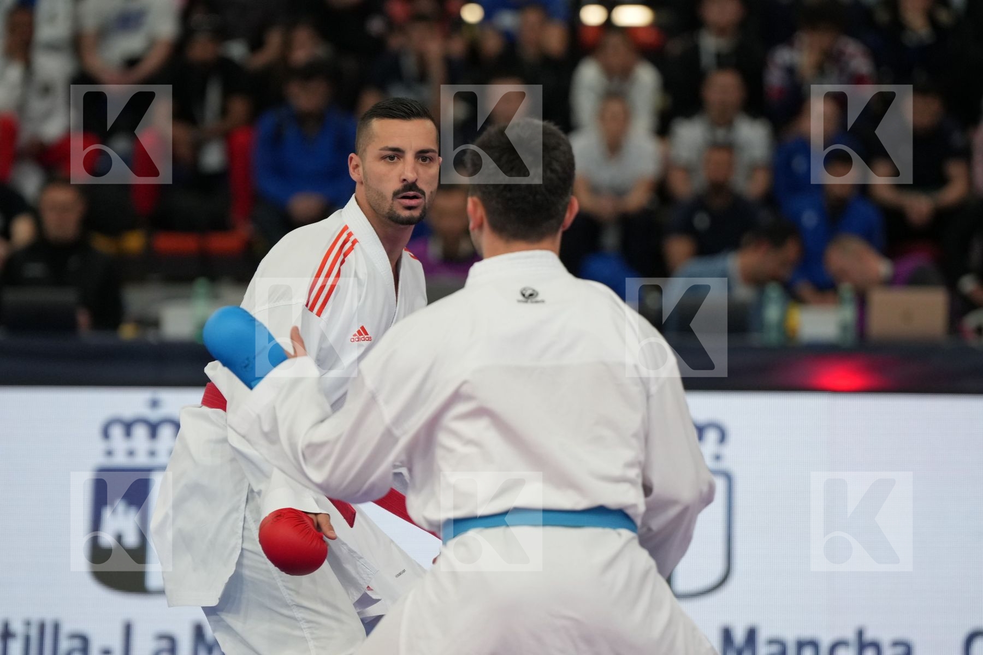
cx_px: 492
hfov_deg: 8.5
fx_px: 6635
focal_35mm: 243
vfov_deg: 5.7
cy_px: 328
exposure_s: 1/1000
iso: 1600
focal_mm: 162
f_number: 2.8
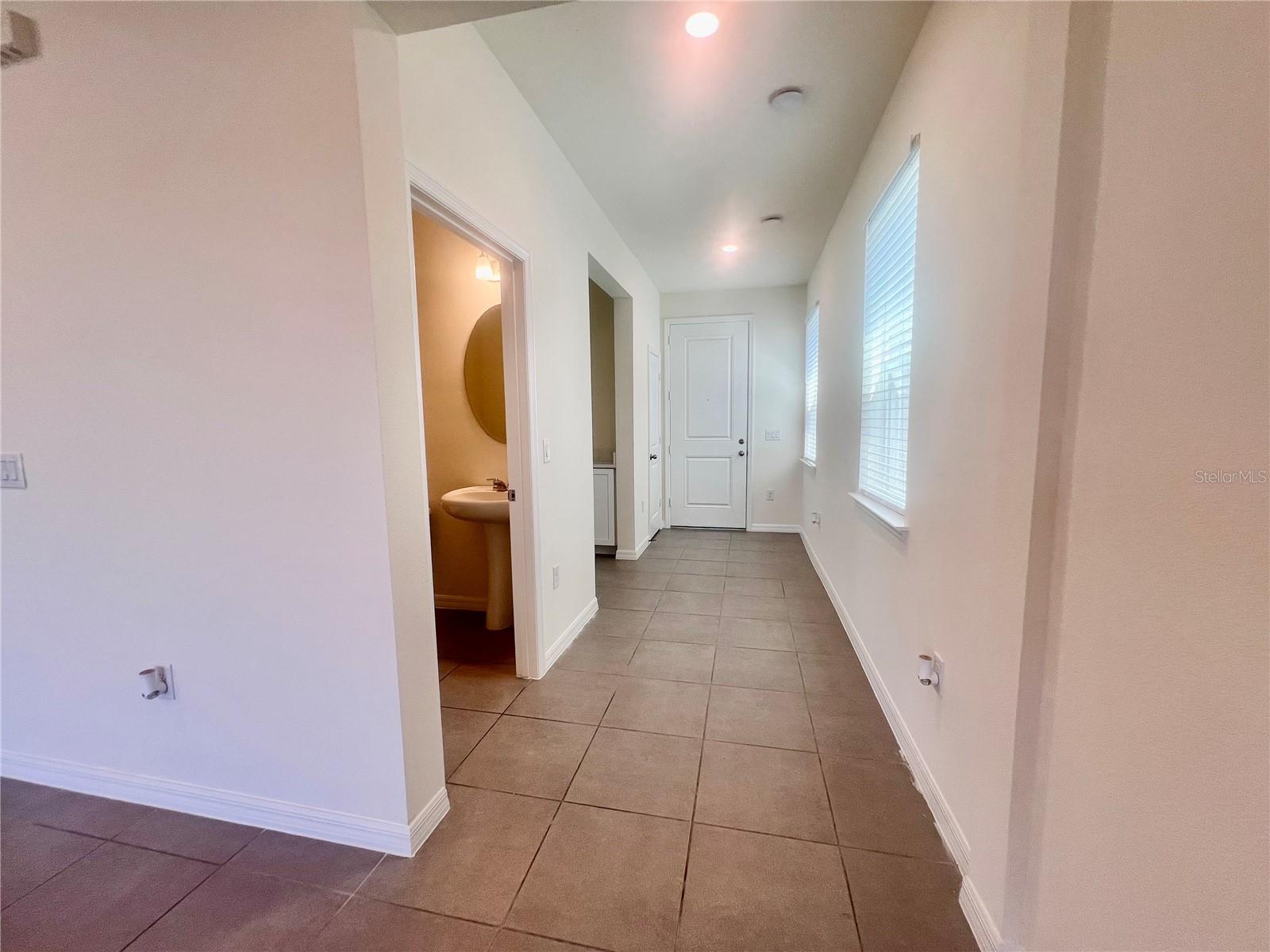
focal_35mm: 13
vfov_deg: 89.9
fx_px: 477
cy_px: 476
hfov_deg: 106.2
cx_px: 635
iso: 50
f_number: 1.8
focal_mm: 1.57
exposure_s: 1/120
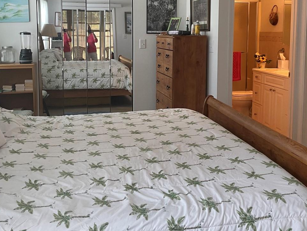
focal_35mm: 43
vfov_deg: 33.1
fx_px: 381
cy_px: 65
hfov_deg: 43.8
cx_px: 164
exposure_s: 1/60
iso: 80
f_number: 1.6
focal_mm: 4.2
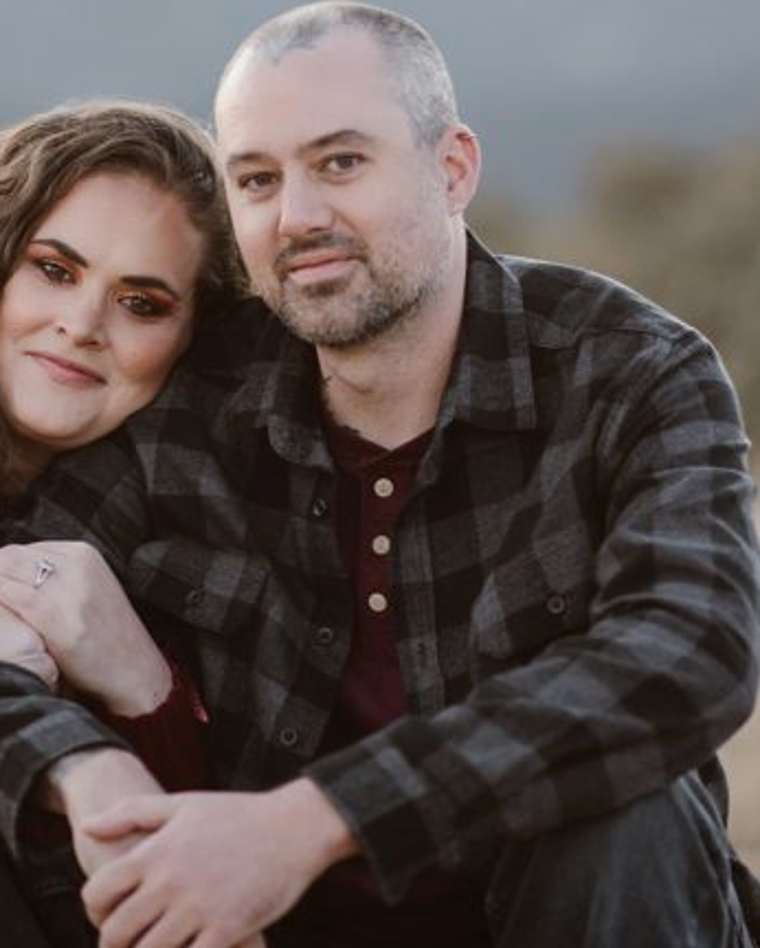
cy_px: 230
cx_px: 224
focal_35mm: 189
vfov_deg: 10.2
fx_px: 5310
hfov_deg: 8.2
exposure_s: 1/1600
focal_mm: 85
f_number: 1.8
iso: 200
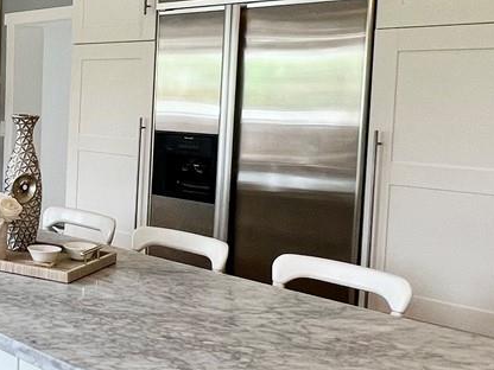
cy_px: 152
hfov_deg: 32.4
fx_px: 714
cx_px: -81
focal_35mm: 50
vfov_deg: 29.1
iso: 80
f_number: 1.8
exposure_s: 1/120
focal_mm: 1.57
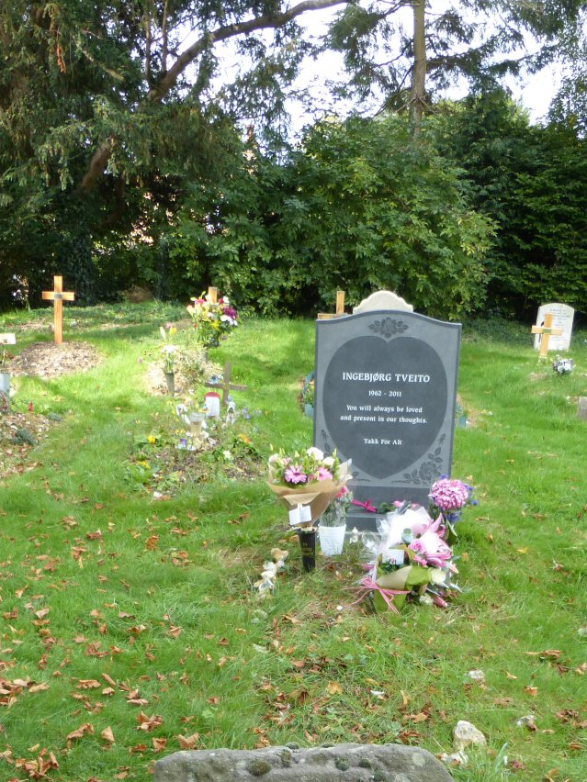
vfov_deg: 40.9
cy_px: 640
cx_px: 290
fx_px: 995
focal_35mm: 44
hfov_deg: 32.9
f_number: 3.3
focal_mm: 4.3
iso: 100
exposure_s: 1/100
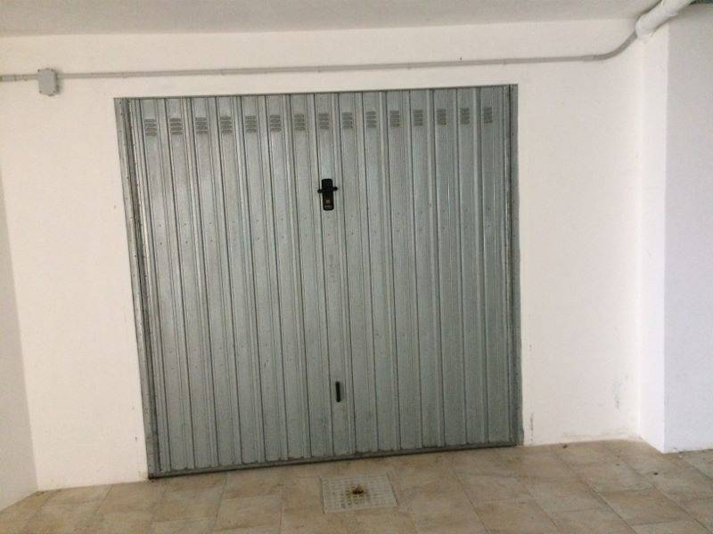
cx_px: 356
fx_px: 597
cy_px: 267
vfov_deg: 48.2
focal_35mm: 29
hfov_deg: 61.7
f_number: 2.2
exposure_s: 1/25
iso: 250
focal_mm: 4.15
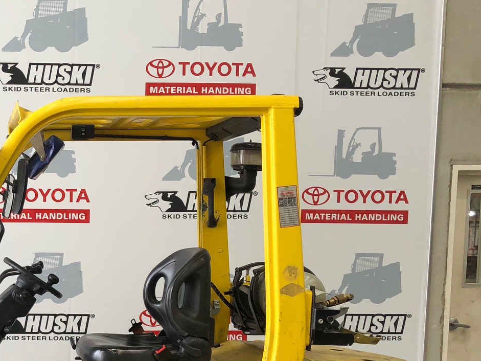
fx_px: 834
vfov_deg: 23.8
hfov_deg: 29.8
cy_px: 317
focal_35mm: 60
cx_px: -11
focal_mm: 4
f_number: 1.8
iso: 64
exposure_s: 1/120
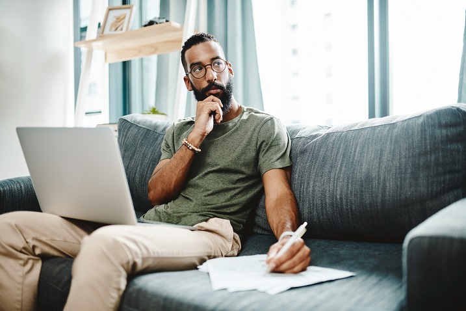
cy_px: 156
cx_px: 233
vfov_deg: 37.9
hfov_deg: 54.4
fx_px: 453
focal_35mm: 35
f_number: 2
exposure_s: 1/160
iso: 400
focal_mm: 35
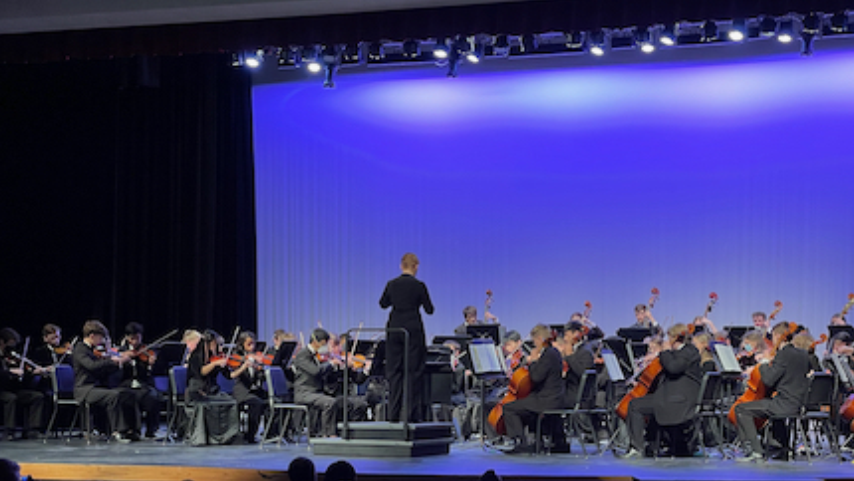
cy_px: 328
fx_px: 1789
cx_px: 498
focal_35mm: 79
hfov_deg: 26.8
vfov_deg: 15.3
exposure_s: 1/120
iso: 80
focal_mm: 6
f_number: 2
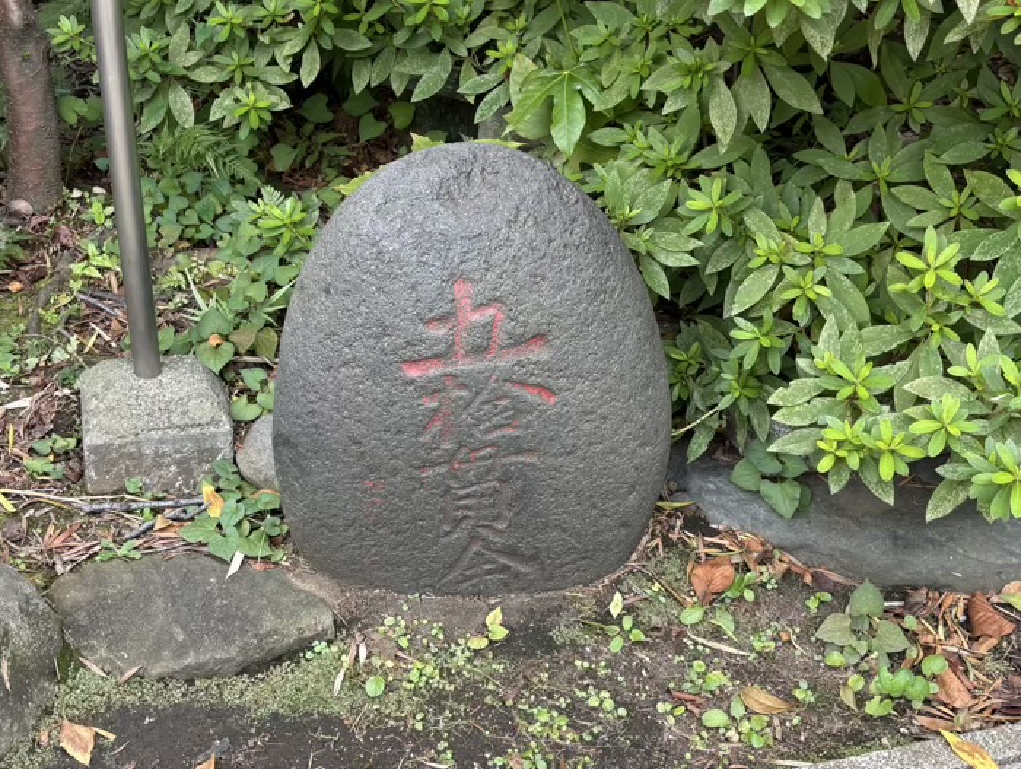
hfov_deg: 67.2
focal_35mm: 26
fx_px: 768
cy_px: 384
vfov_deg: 53.2
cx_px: 510
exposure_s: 1/121
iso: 40
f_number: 1.6
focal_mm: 5.96
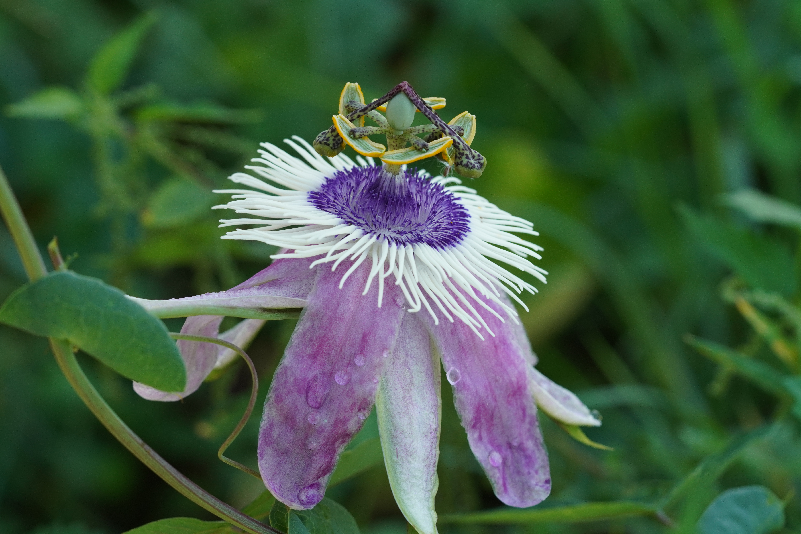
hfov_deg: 15.2
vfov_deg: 10.2
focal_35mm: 135
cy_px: 267
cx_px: 400
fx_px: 3004
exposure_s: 1/160
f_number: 7.1
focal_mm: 90
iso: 500
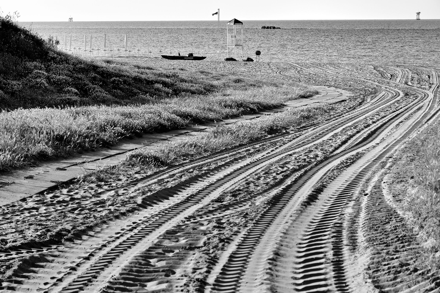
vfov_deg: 14.7
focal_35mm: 93
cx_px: 220
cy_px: 146
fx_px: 1137
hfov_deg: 21.9
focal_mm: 62
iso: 100
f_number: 8
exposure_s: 1/400
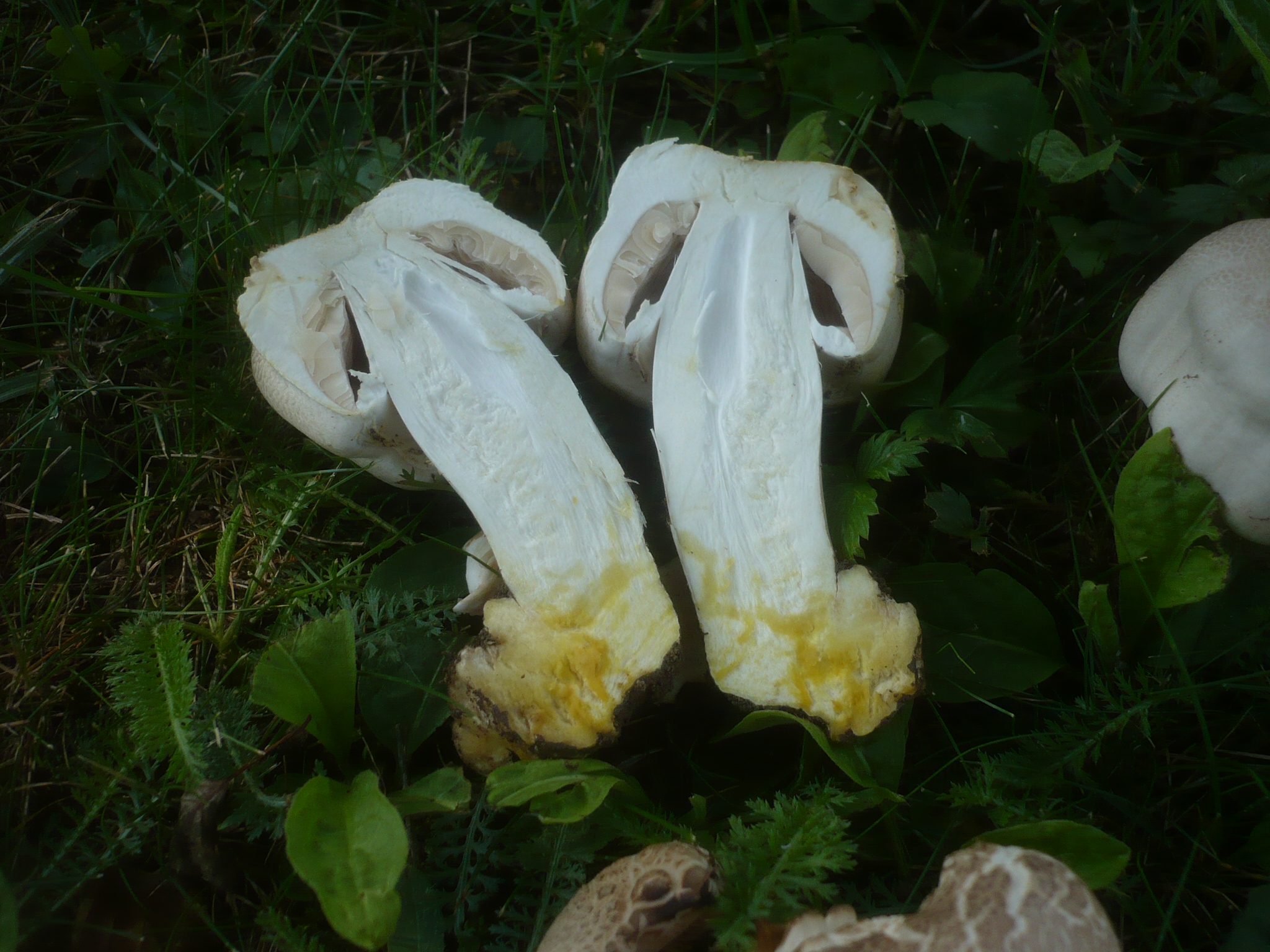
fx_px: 1284
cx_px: 635
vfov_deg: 40.7
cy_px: 476
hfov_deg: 52.6
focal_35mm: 35
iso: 100
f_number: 2.8
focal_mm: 5.8
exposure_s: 1/320
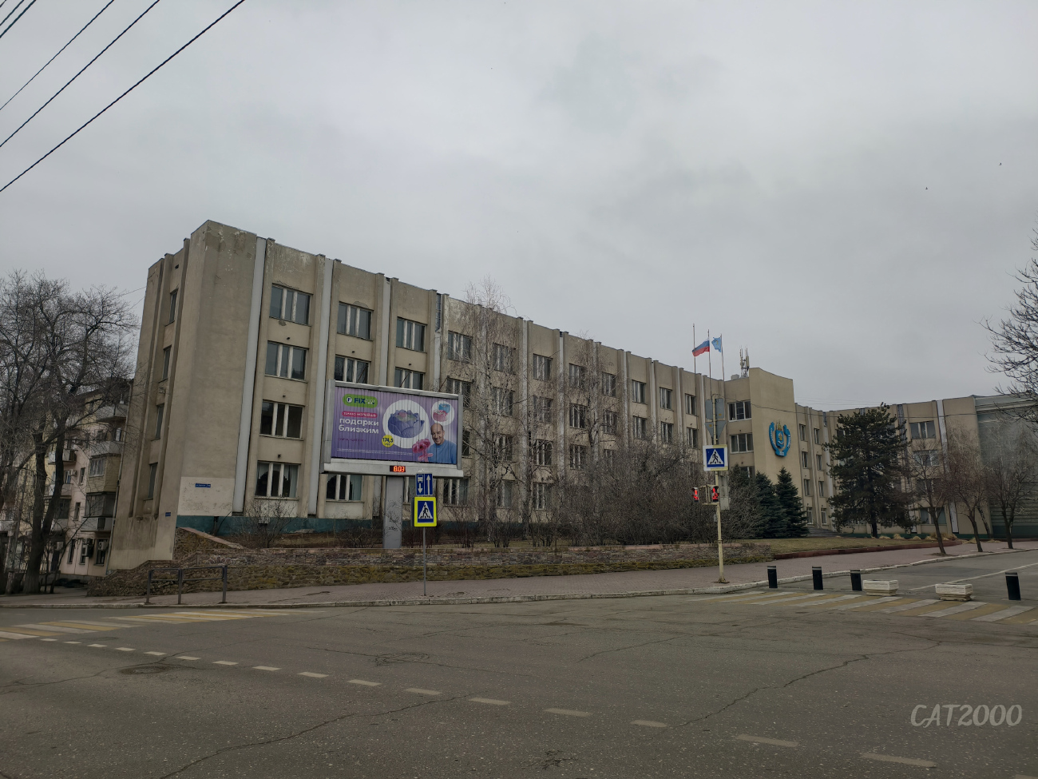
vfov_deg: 58.9
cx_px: 519
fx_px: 690
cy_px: 390
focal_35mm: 23
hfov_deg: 73.9
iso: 72
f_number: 1.57
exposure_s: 1/1020
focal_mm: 6.54
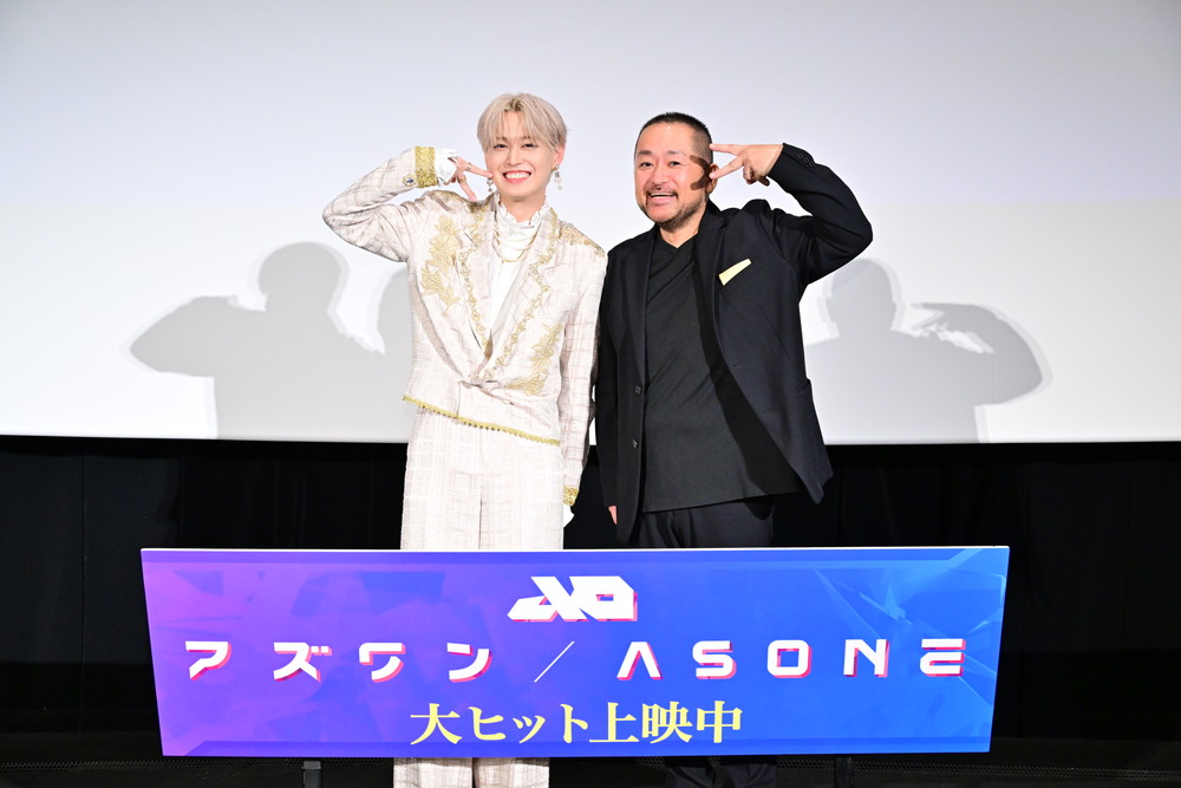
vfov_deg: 27.0
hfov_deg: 39.6
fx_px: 1640
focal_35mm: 50
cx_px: 590
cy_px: 394
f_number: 5.6
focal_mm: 50
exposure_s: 1/200
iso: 3200
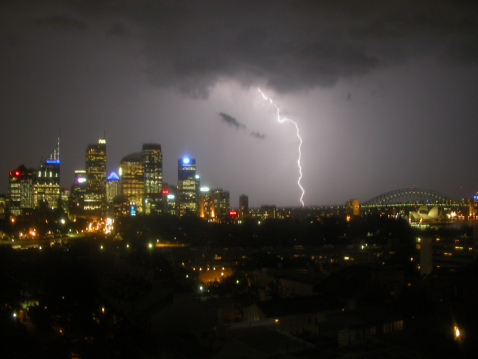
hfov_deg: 51.3
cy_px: 179
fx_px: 497
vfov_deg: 39.7
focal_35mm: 36
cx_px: 232
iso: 400
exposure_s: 1
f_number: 2.8
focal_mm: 8.9
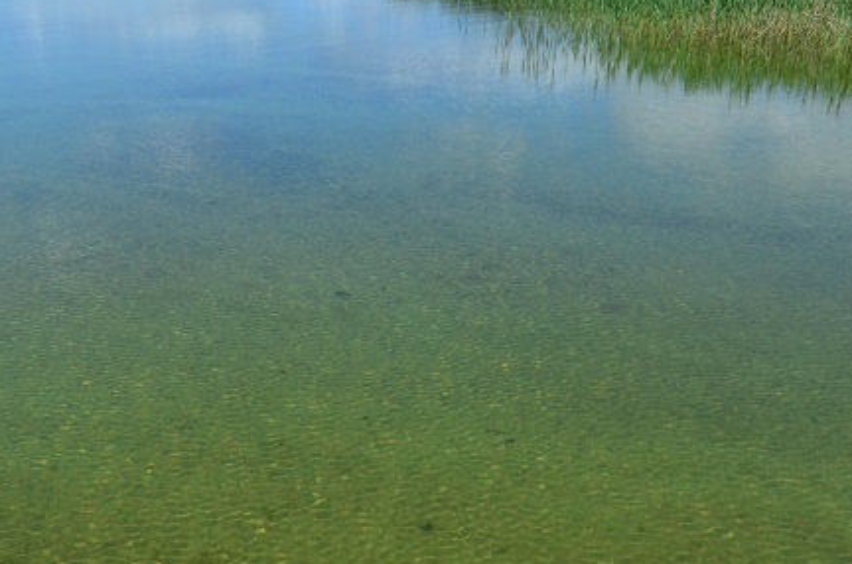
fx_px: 1066
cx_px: 353
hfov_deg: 43.4
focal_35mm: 45
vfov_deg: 29.6
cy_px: 296
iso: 500
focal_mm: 13
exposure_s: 1/8000
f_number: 4
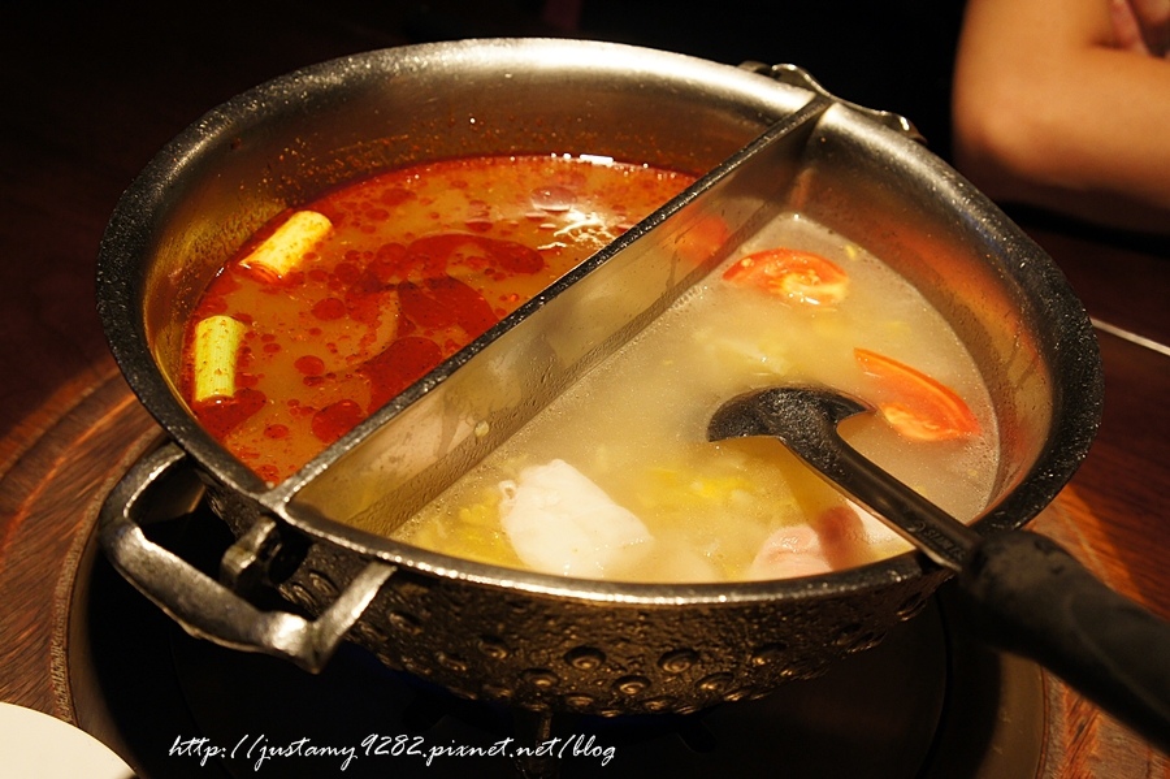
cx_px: 585
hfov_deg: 46.4
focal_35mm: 42
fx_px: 1364
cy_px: 390
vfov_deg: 31.9
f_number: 5
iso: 800
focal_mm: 28
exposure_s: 1/50
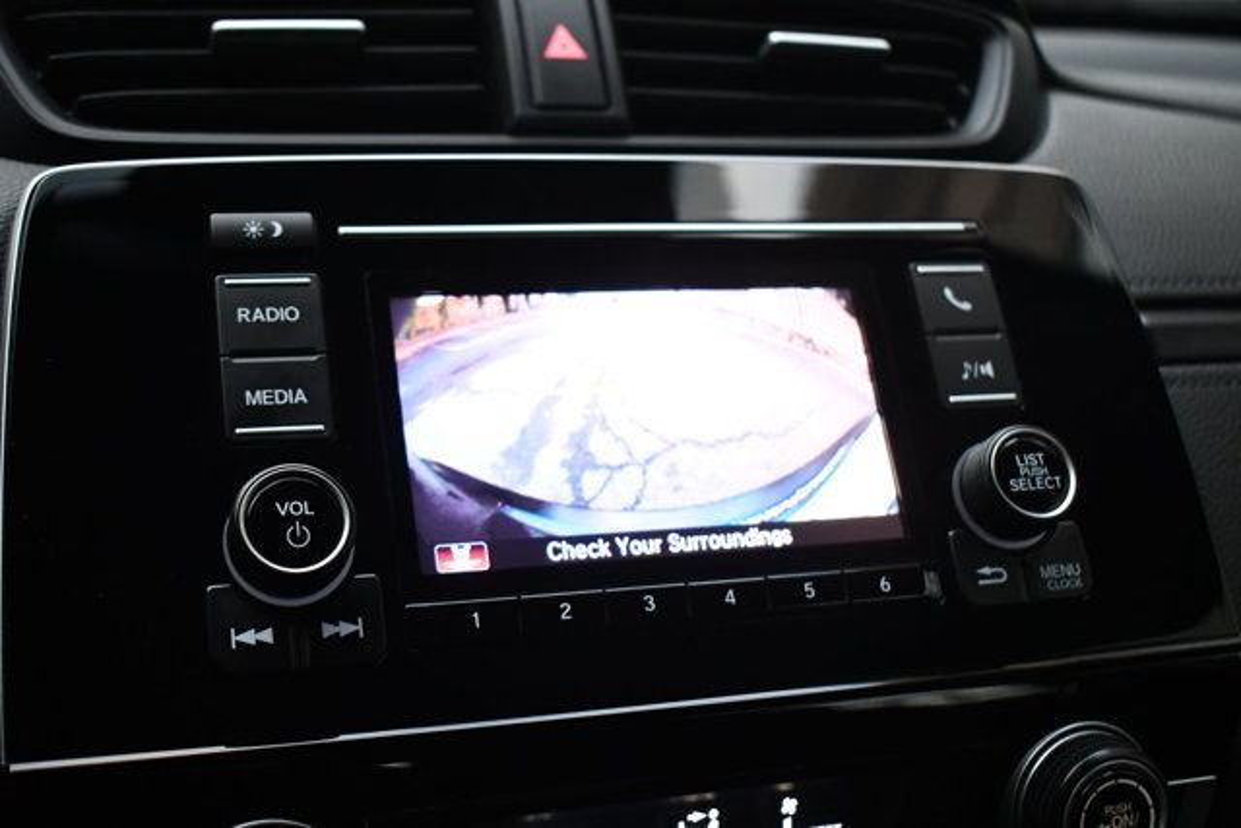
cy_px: 414
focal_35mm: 48
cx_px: 620
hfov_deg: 41.1
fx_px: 1655
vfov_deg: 28.1
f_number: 4.5
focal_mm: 32
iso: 3200
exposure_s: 1/100
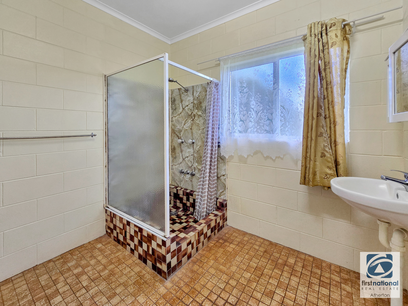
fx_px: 153
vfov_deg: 89.9
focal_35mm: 13
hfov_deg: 106.2
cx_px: 204
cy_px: 153
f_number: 2.2
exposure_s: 1/50
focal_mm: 2.2
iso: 100
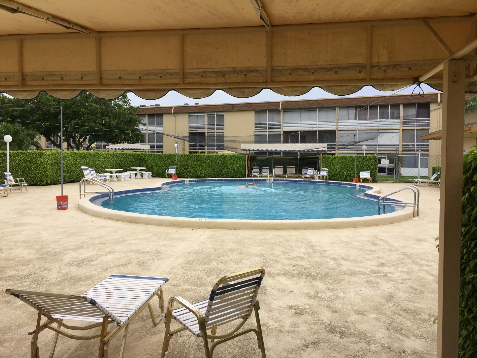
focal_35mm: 29
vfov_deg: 48.2
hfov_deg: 61.7
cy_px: 179
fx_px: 400
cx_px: 238
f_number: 2.2
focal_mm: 4.15
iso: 32
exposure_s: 1/706
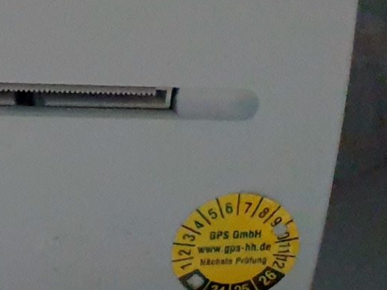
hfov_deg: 12.8
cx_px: -476
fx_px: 1409
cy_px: 16
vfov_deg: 11.7
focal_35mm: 126
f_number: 1.5
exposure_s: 1/50
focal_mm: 4.3
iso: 400
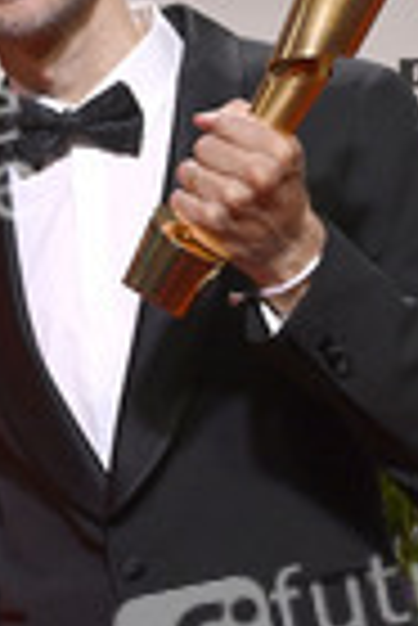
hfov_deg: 9.8
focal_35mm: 138
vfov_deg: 14.8
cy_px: 419
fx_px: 2397
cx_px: -63
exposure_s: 1/200
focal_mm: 48
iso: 1000
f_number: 6.3
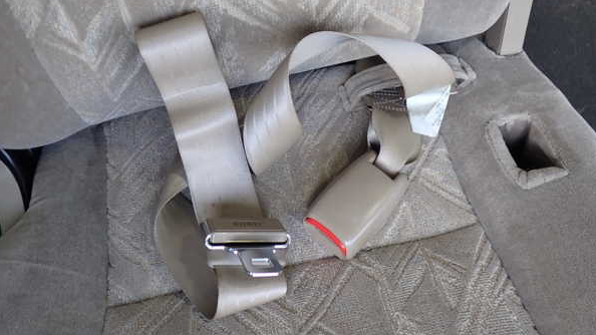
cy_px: 160
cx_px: 299
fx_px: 521
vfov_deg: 35.6
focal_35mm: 33
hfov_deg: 59.5
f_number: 2.3
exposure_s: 1/125
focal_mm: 5.4
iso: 200
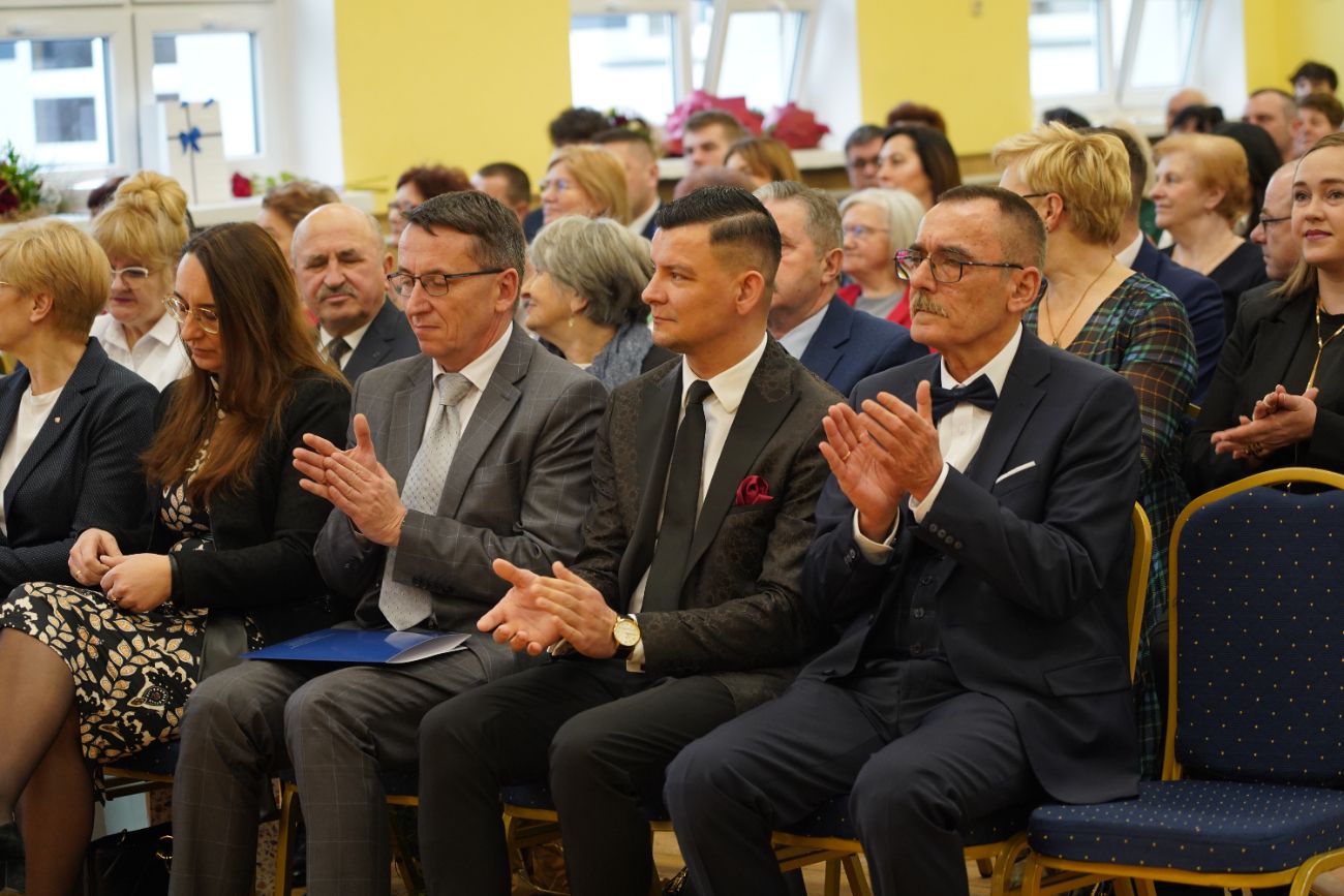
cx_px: 672
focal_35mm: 105
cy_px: 448
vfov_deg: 13.0
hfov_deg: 19.5
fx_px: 3920
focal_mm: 105
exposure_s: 1/125
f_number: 4
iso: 1600
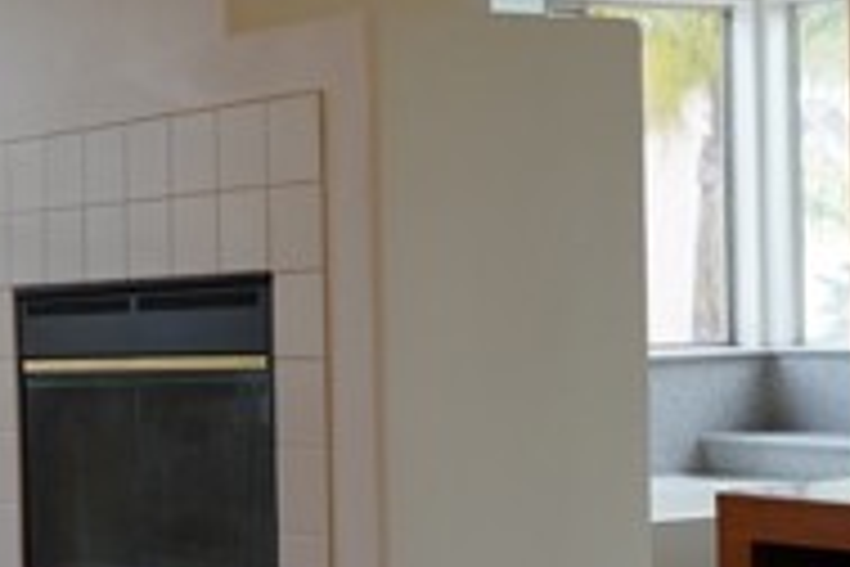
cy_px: 376
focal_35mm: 98
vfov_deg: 13.9
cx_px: 18
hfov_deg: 20.2
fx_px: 2314
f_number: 4
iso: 800
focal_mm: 29
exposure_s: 1/160
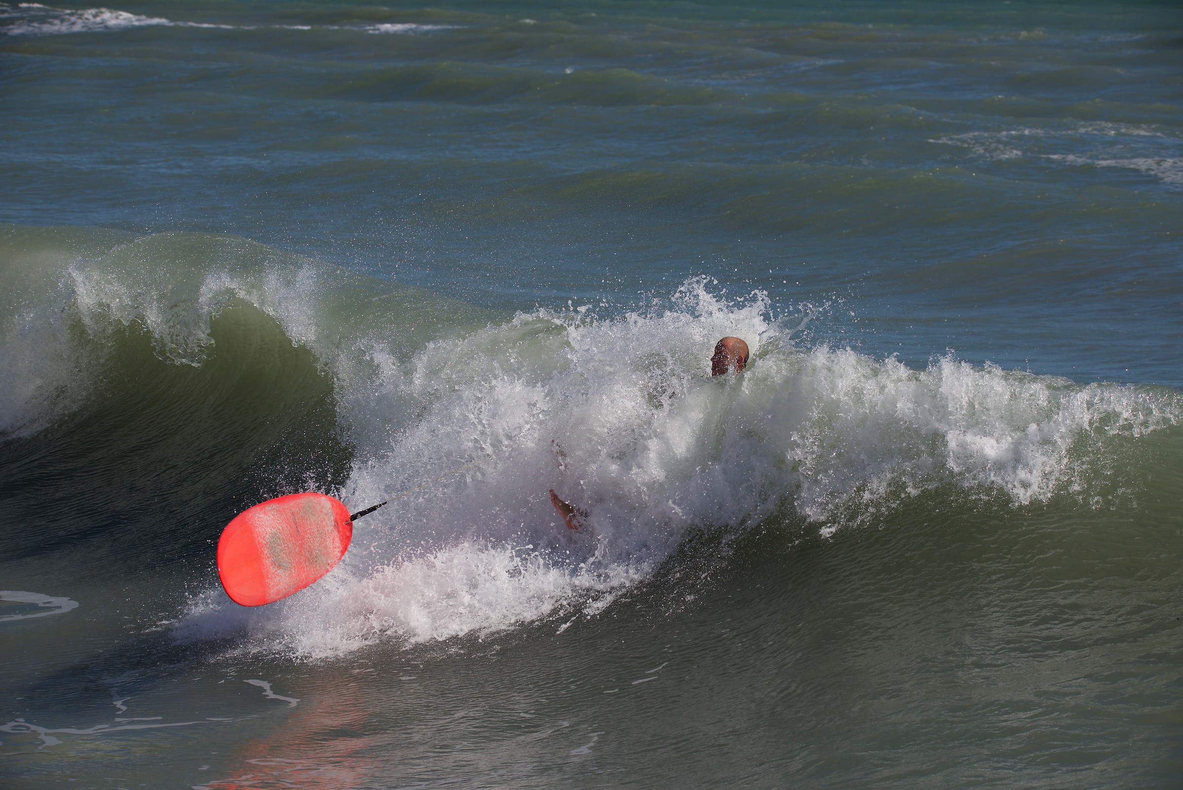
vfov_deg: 9.2
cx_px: 592
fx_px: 4931
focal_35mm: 150
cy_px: 395
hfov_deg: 13.7
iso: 200
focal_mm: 150
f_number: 8
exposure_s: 1/1600
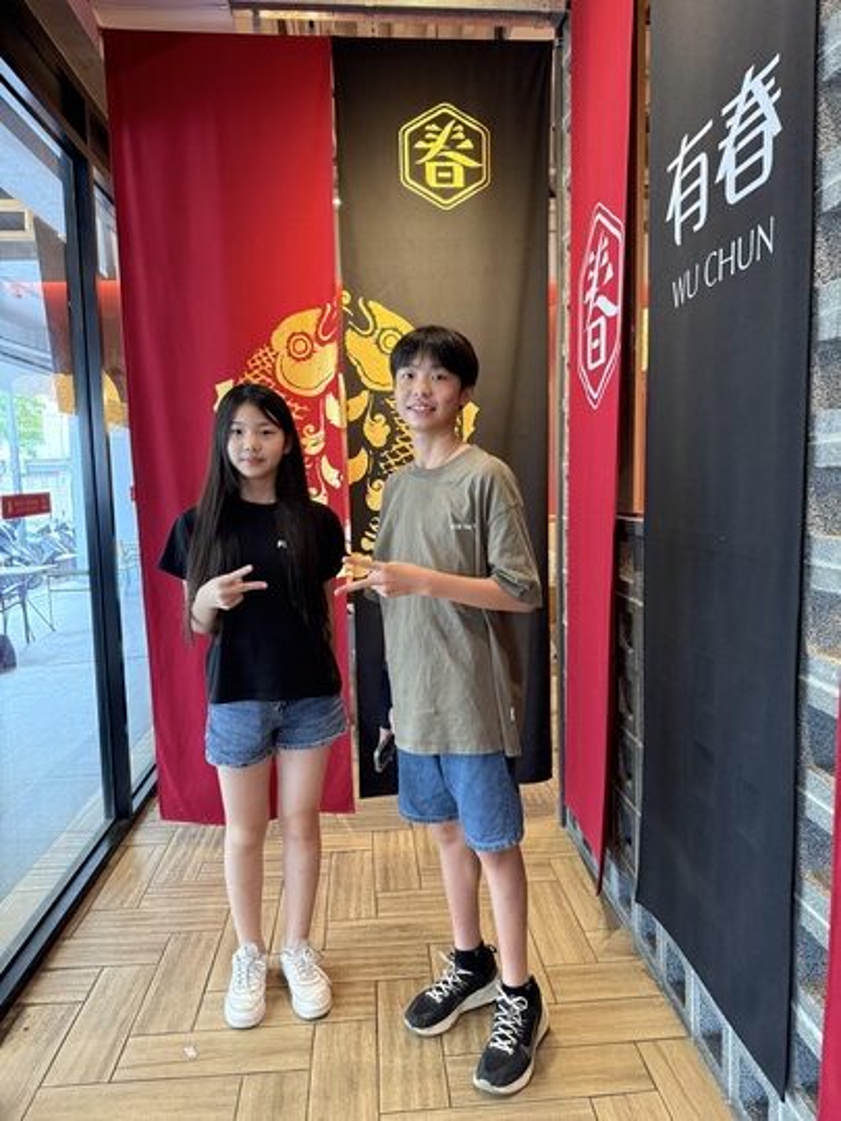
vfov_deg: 71.6
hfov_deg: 56.8
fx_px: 777
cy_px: 560
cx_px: 420
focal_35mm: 24
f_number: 1.78
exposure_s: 1/60
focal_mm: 6.76
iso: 640
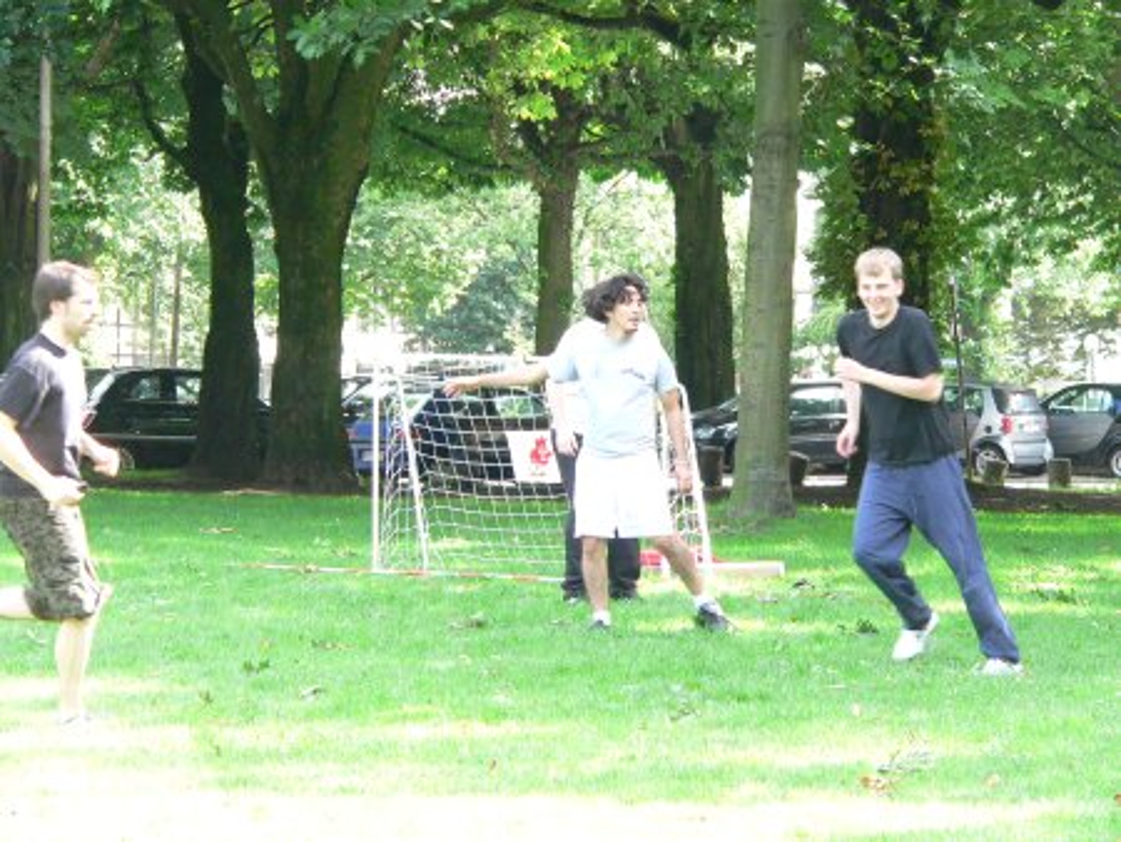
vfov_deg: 7.9
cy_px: 421
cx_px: 560
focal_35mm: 187
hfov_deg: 10.6
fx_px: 6059
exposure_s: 1/160
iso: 400
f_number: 4
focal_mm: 31.1
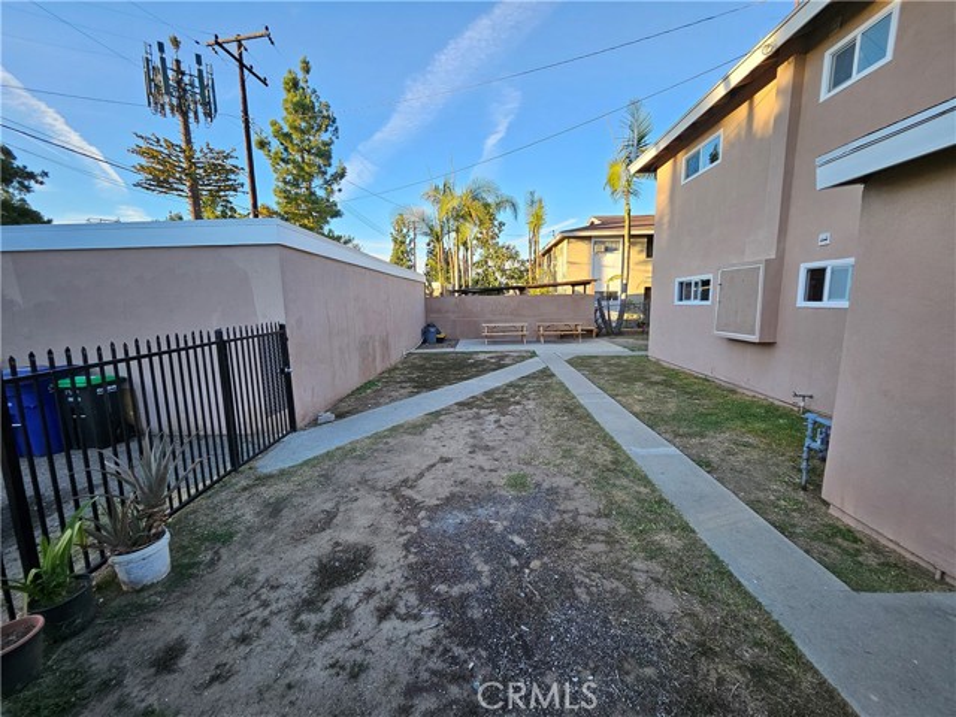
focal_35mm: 13
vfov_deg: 89.9
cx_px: 478
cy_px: 358
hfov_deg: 106.2
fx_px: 359
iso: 50
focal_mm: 1.74
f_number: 2.2
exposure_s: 1/230
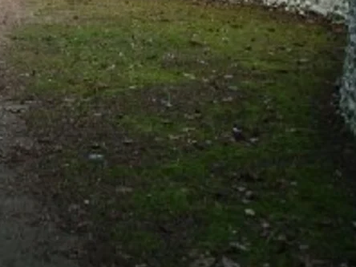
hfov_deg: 14.5
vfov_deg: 10.9
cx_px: -32
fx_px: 1368
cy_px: -78
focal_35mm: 133
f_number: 2.8
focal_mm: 6.8
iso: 80
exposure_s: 1/400
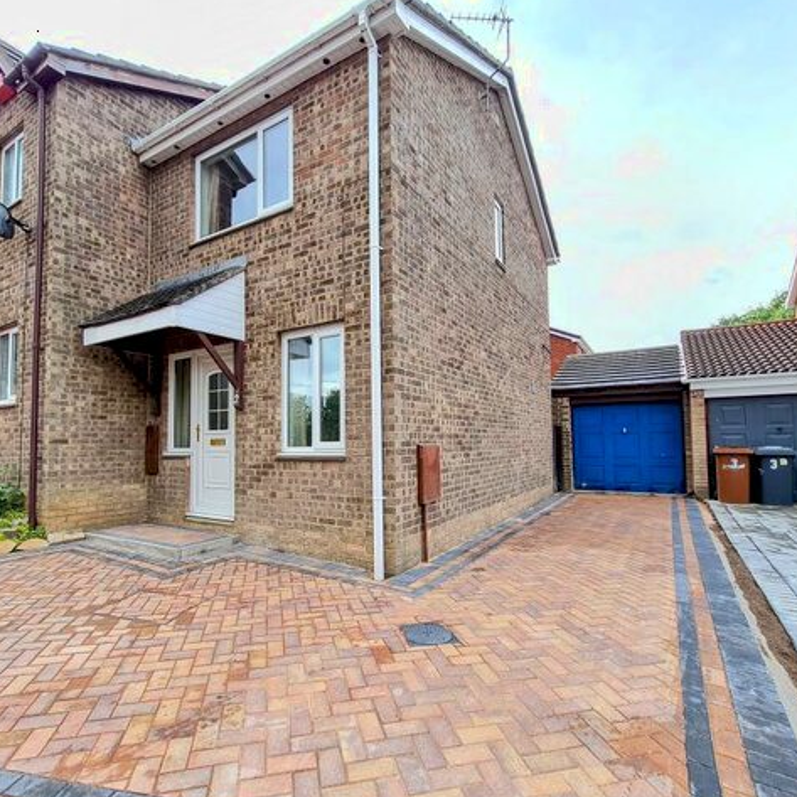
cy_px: 419
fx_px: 443
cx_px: 359
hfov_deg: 83.7
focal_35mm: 17
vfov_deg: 83.9
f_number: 2.2
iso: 50
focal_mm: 1.74
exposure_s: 1/268
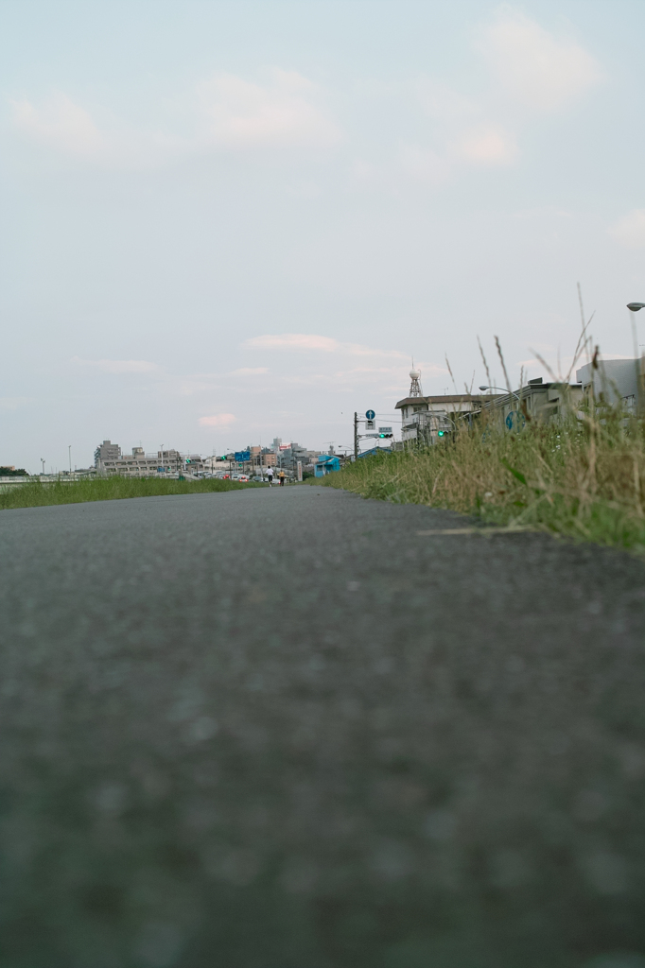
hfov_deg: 32.6
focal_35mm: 41
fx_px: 1103
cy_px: 484
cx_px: 322
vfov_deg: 47.4
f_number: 4.5
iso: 400
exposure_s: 1/160
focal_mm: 24.2
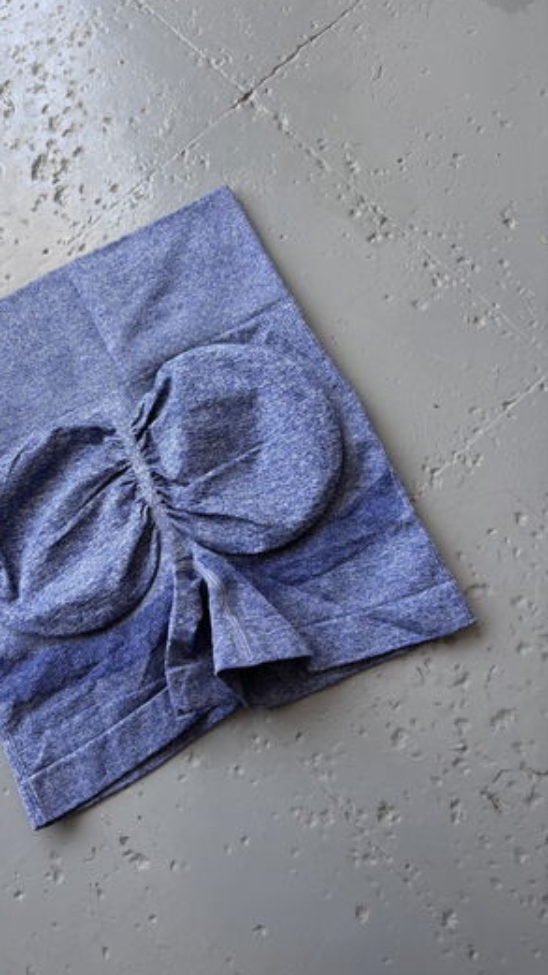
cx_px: 176
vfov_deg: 66.1
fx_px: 749
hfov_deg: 39.6
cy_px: 488
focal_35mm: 29
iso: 32
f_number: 1.6
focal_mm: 5.96
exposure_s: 1/123
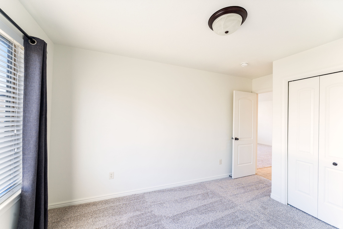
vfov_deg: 81.2
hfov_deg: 104.2
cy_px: 114
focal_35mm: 14
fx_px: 133
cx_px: 172
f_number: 8
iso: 400
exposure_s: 1/160
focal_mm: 14
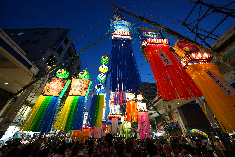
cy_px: 78
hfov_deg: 112.6
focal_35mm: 12
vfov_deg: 90.0
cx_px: 118
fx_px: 78
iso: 1250
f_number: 4
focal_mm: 12
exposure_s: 1/40
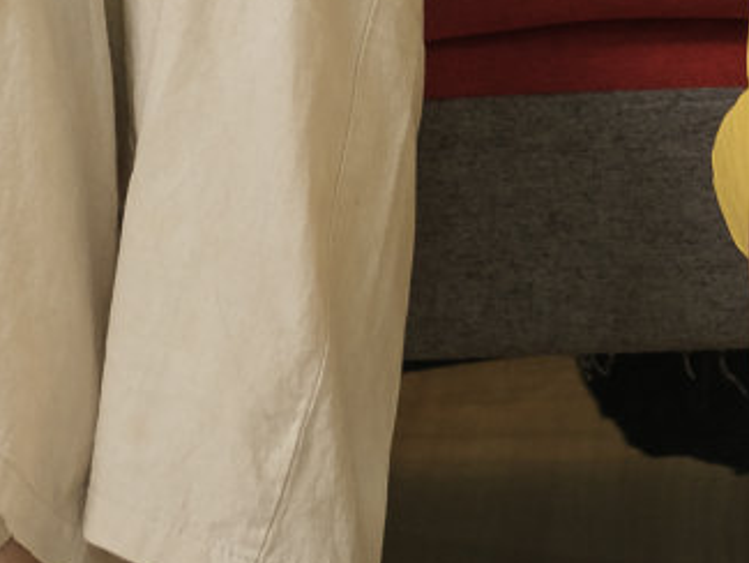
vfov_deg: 5.8
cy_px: -502
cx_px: 625
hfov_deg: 7.9
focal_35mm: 251
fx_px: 5433
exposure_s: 1/75
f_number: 2
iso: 400
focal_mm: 35
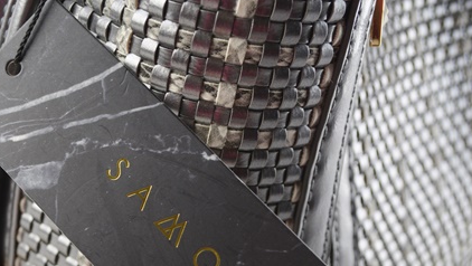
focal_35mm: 65
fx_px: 811
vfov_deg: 18.5
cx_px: 167
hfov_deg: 32.3
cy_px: 206
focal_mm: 29
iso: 320
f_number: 5.6
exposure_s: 1/125
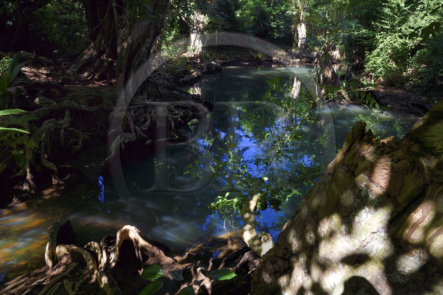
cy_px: 148
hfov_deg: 73.8
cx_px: 222
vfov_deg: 53.1
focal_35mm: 24
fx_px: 295
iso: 800
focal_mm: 24
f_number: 18
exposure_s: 1/50
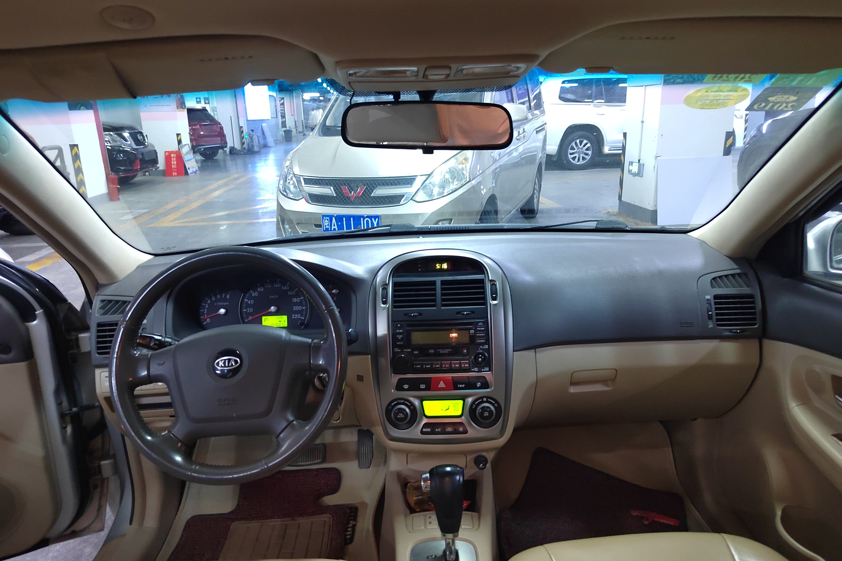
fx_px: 561
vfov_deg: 53.1
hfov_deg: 73.7
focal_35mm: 24
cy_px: 288
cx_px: 421
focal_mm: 5.52
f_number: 1.9
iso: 5120
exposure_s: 1/25
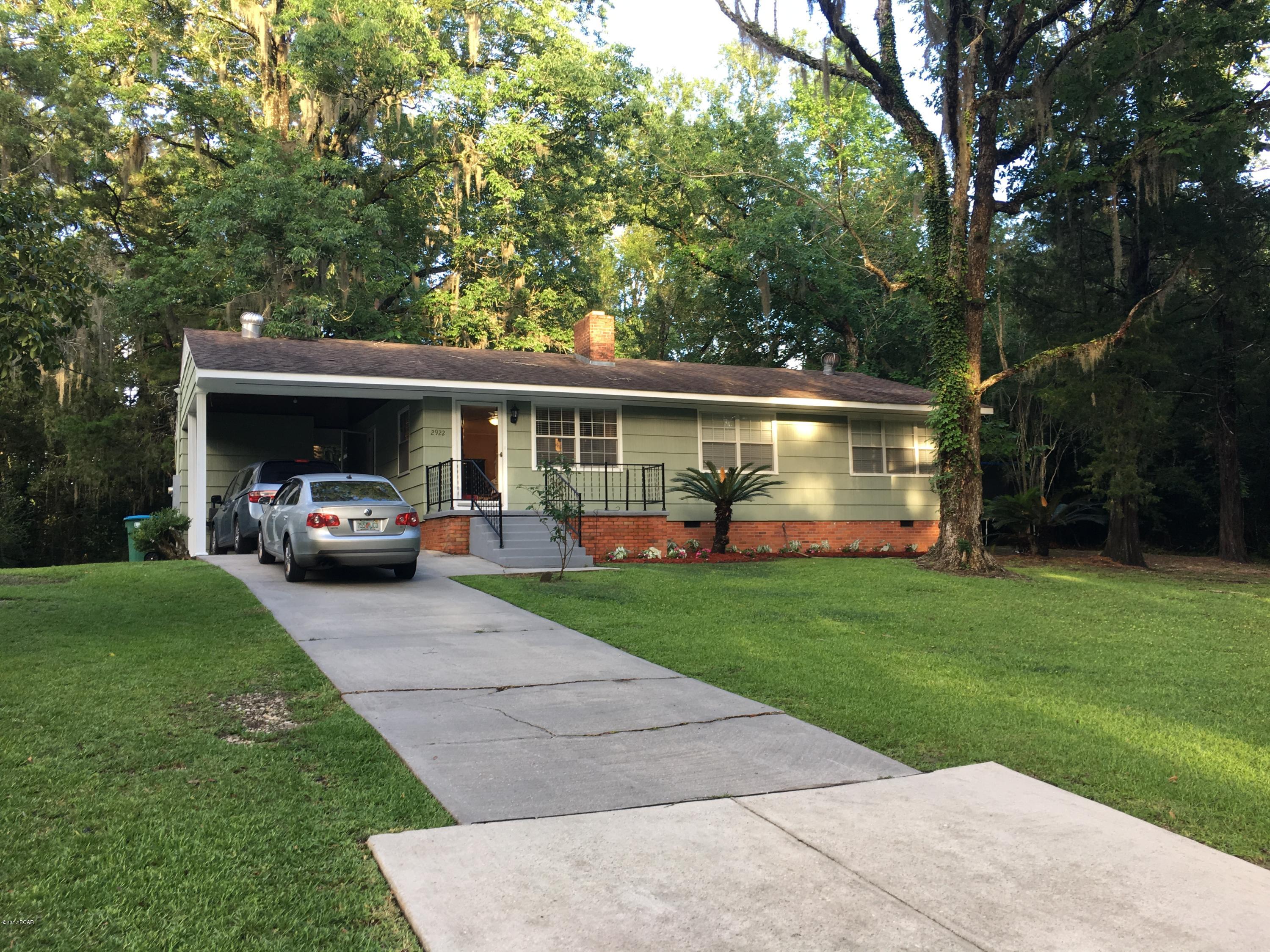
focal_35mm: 29
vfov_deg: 48.2
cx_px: 635
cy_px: 476
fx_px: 1064
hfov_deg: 61.7
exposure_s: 1/40
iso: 25
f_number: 2.2
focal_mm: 4.15
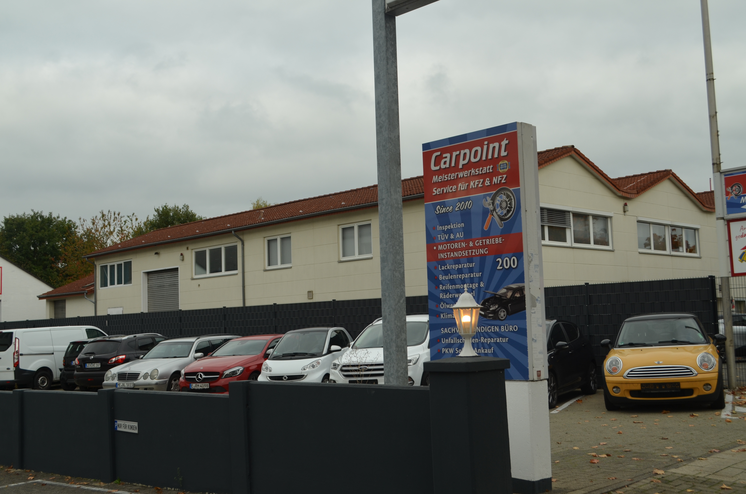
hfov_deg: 49.6
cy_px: 247
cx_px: 373
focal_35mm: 39
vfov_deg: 34.1
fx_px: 806
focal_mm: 26
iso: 200
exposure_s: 1/200
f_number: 7.1
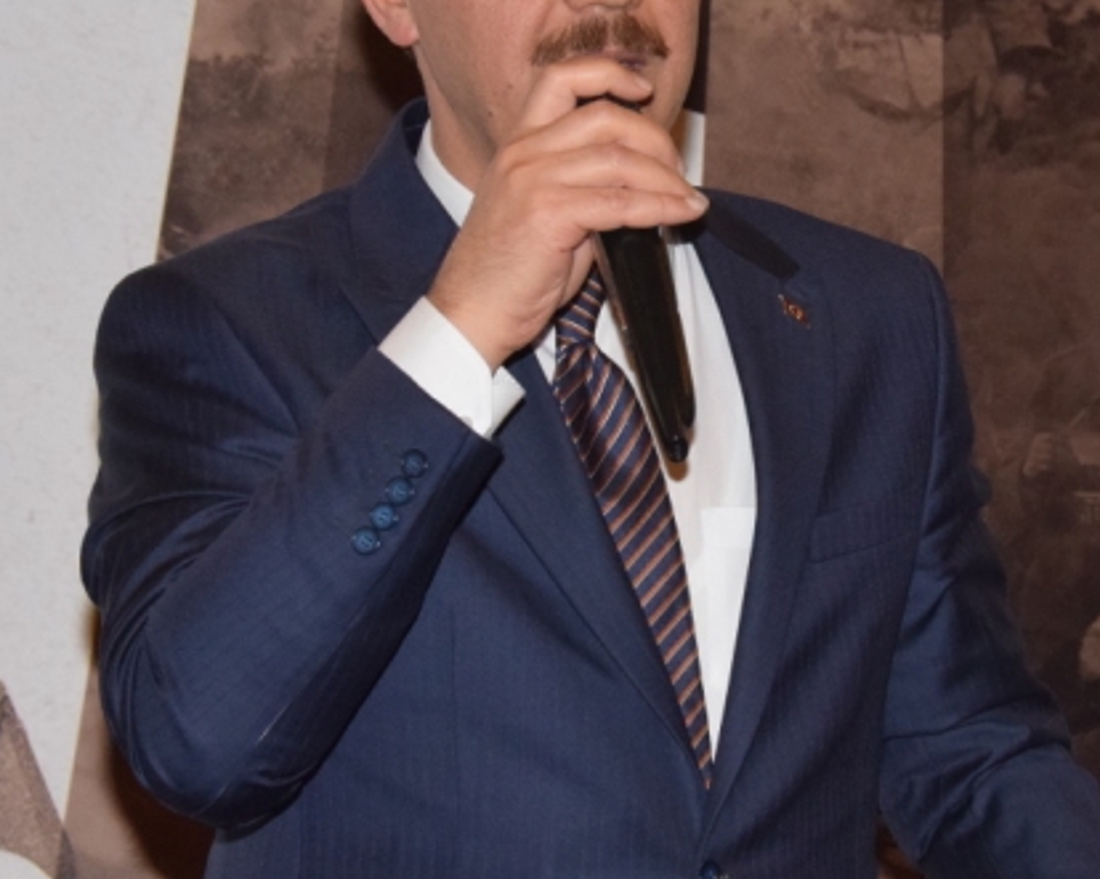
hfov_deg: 9.9
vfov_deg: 7.9
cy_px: 304
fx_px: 6347
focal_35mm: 195
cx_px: 715
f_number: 8
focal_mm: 56
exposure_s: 1/100
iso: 1600
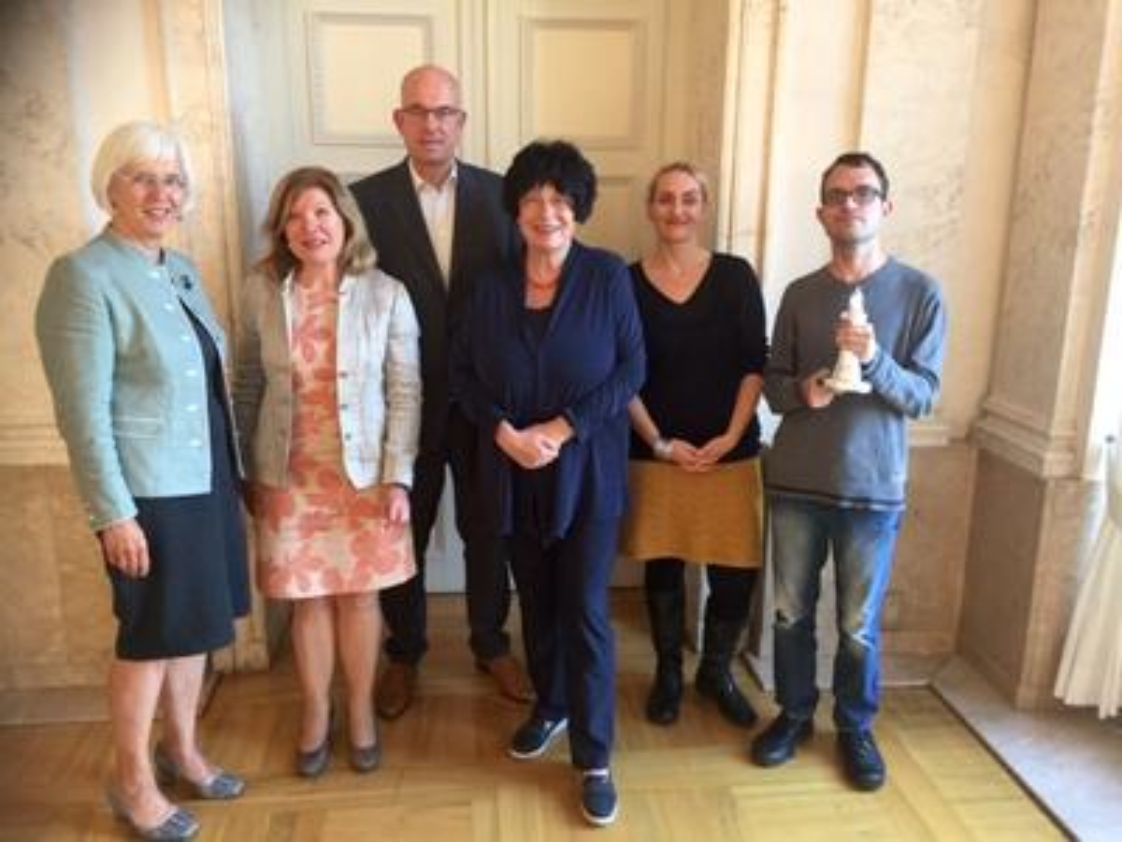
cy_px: 421
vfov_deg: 48.2
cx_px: 561
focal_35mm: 29
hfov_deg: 61.7
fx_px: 940
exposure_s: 1/17
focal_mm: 4.15
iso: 40
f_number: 2.2
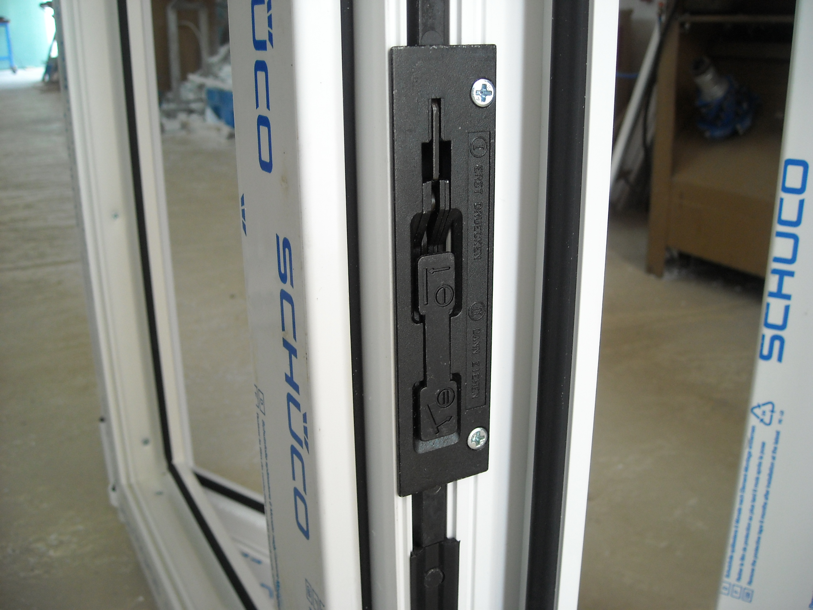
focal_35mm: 35
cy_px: 305
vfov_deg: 40.7
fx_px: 822
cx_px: 406
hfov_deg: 52.6
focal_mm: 5.7
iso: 124
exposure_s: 1/60
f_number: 2.8
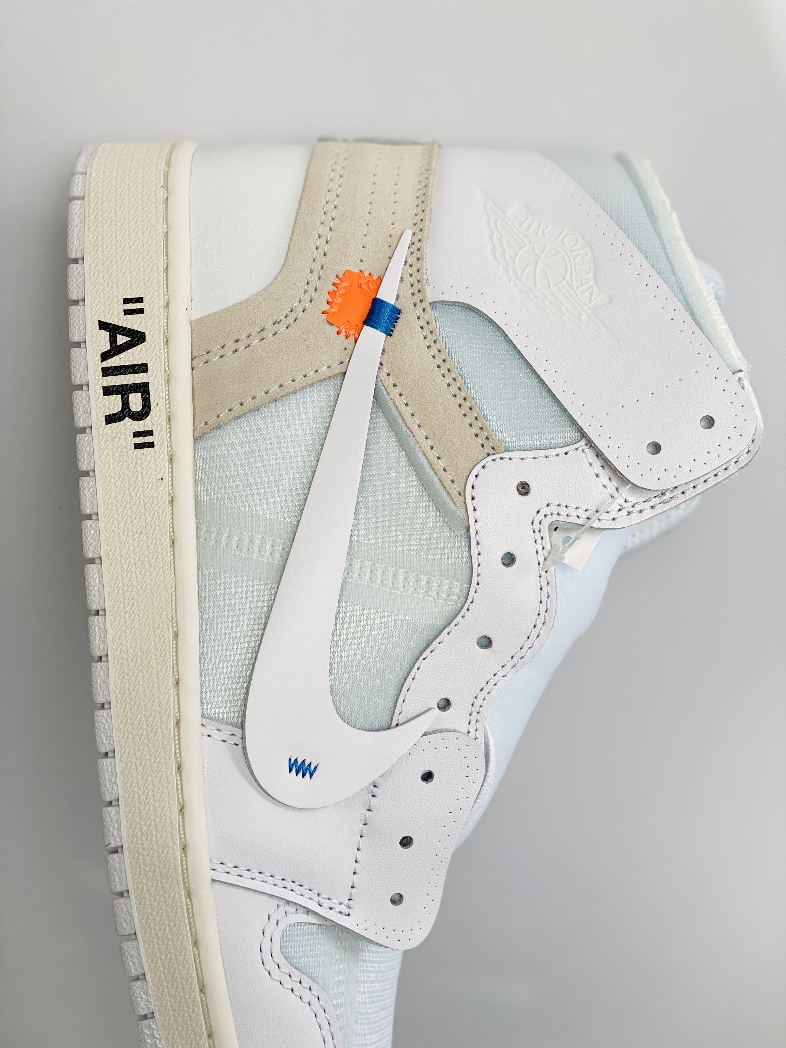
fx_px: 1574
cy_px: 524
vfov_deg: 36.8
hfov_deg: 28.0
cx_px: 393
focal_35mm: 52
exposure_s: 1/103
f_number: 2
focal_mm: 6
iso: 20
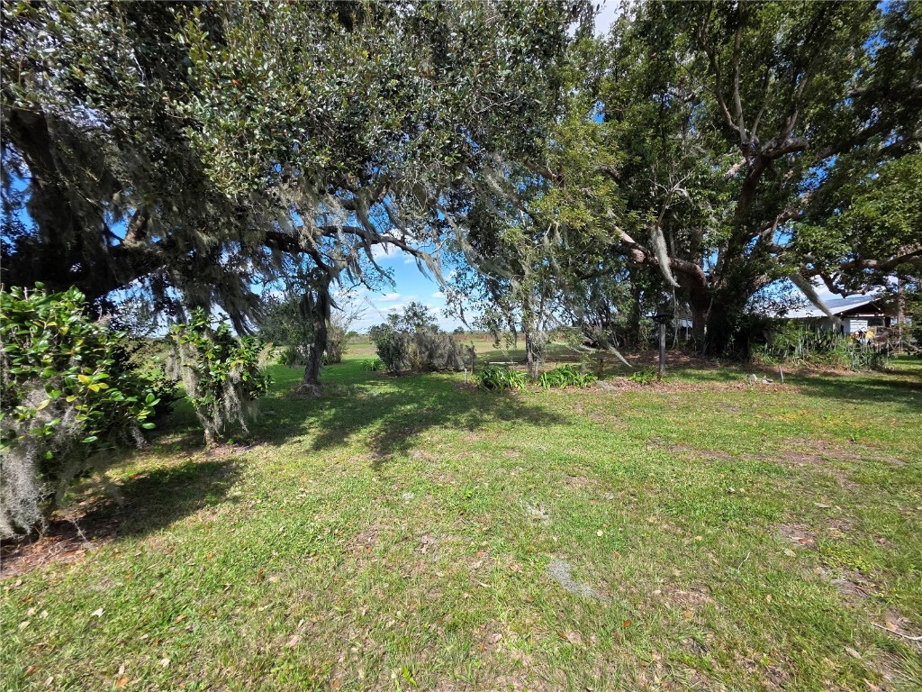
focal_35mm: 13
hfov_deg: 106.2
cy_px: 346
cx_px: 461
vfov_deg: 89.9
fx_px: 346
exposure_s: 1/937
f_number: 1.9
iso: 40
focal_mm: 2.2
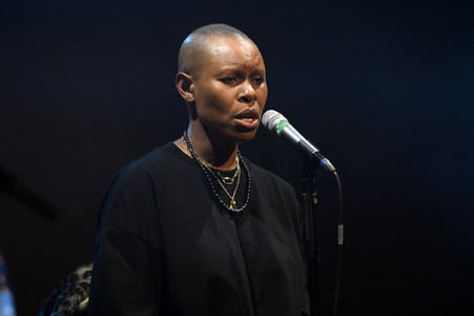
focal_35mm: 200
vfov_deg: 6.9
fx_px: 2631
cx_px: 237
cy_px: 158
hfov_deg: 10.3
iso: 1600
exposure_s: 1/320
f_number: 3.5
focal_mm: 200
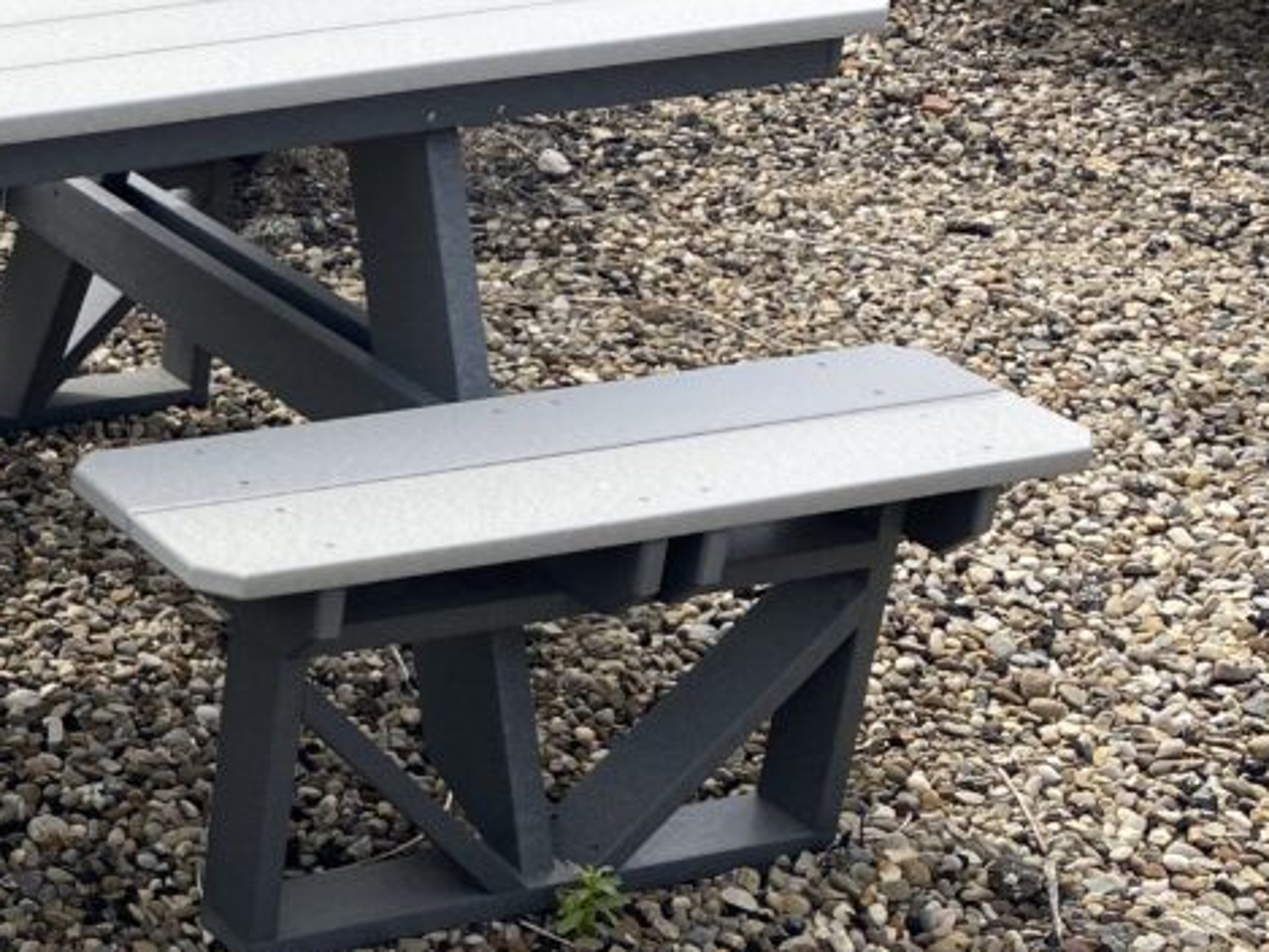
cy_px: 646
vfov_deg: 20.6
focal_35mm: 71
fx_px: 2603
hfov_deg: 24.8
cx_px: -249
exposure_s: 1/1754
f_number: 1.8
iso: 32
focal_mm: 4.25
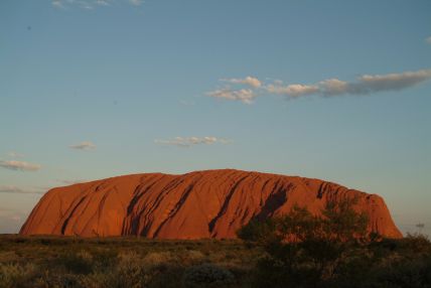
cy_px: 144
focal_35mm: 48
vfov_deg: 28.1
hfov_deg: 41.1
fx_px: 575
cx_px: 216
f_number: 6.7
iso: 100
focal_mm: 32
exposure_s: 1/180
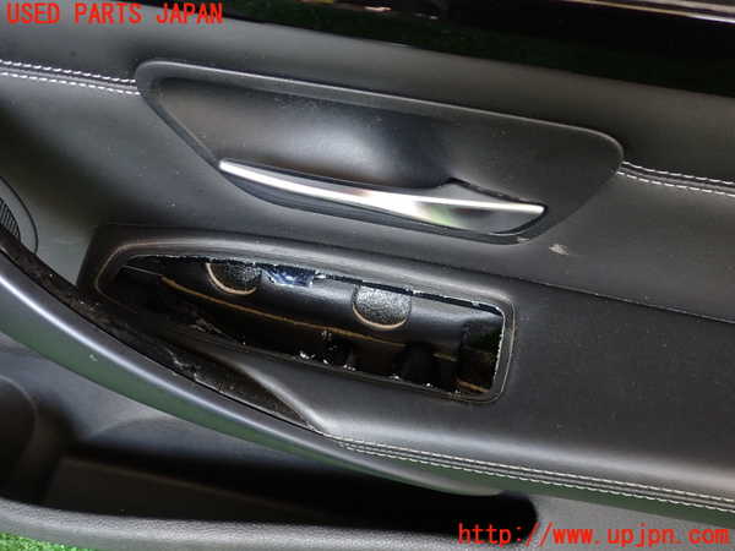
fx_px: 637
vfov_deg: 46.8
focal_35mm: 30
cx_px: 368
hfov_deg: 60.0
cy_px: 276
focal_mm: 5.4
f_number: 2.3
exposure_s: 1/50
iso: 200
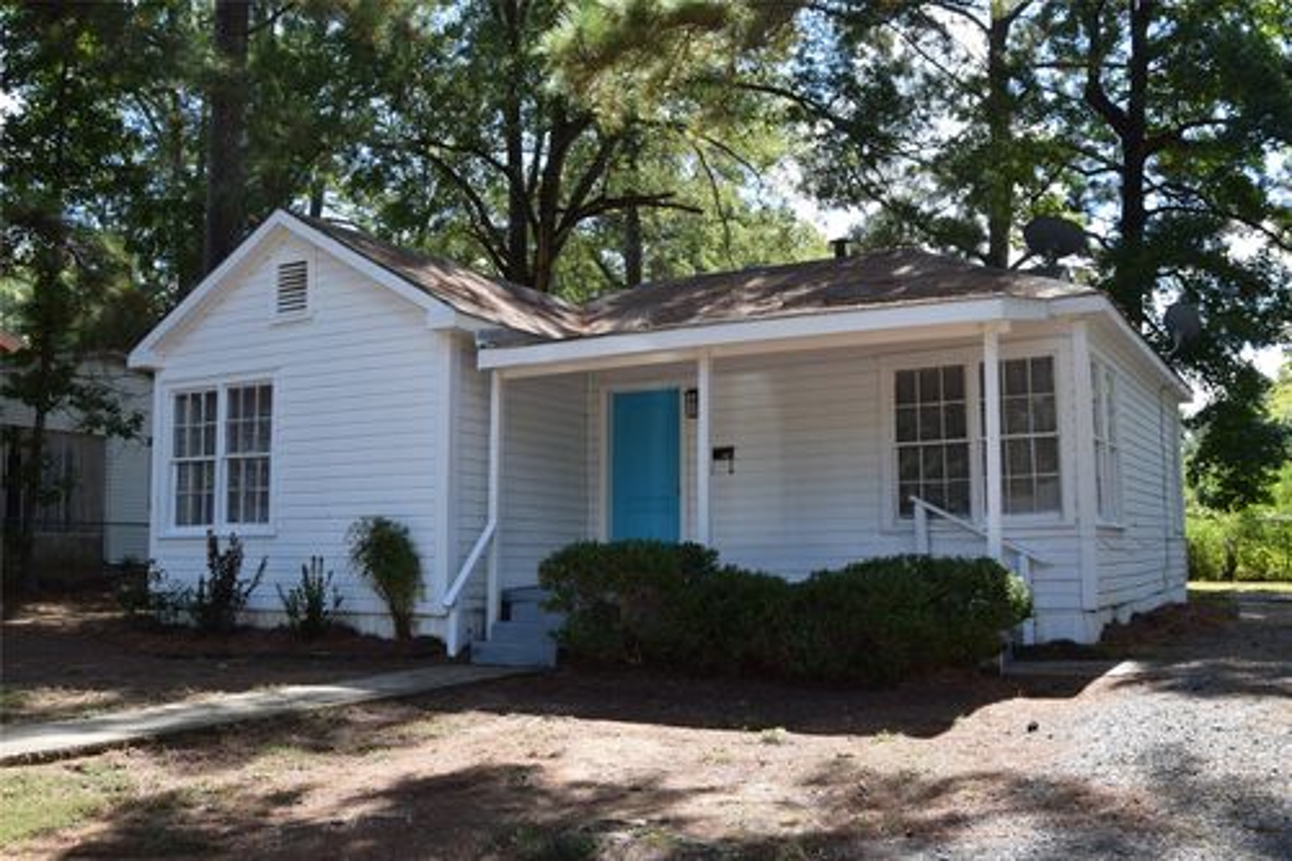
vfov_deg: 39.9
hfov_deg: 57.2
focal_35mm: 33
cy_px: 430
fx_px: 1184
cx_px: 646
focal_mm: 22
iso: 360
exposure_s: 1/250
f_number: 8
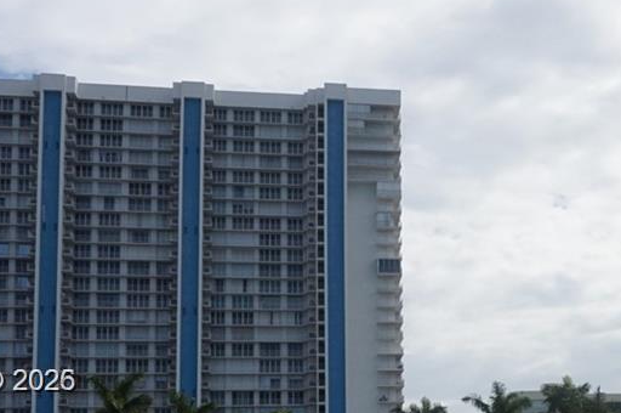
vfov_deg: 17.8
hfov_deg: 25.3
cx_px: 668
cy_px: 383
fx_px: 1292
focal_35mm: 75
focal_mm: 16
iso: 320
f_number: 11
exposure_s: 1/640
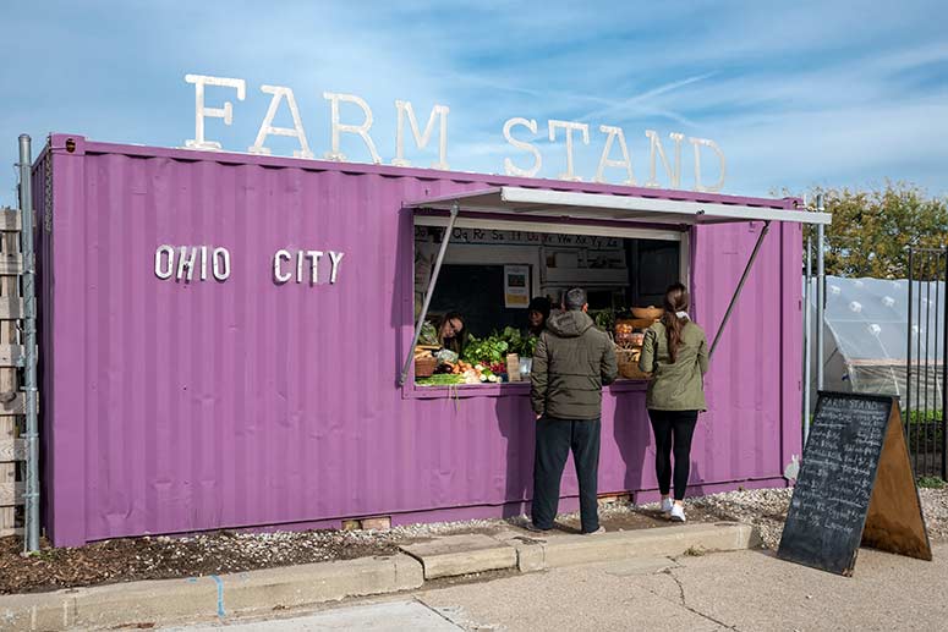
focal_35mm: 36
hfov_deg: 53.1
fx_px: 948
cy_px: 316
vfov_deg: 36.9
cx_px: 474
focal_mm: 36
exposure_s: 1/400
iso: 250
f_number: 9
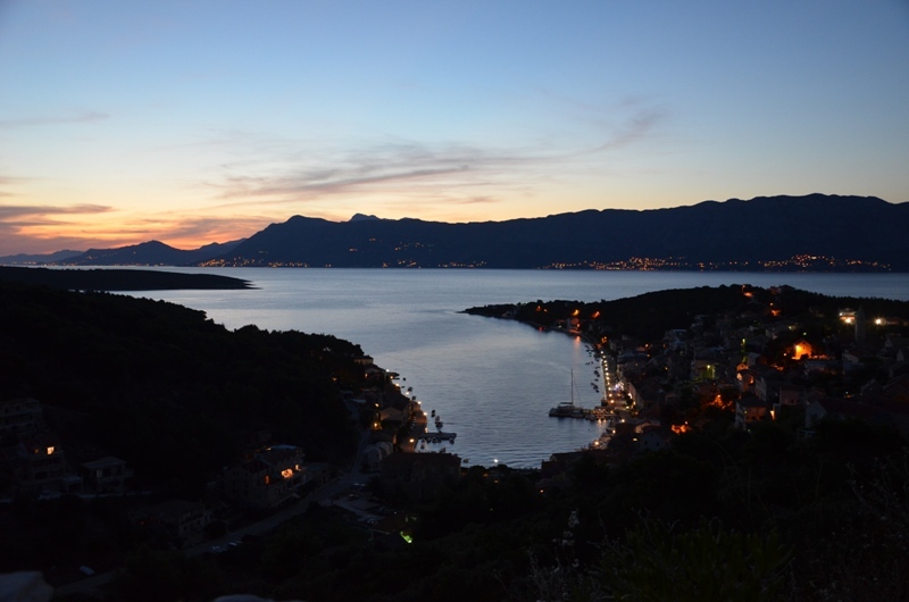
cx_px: 454
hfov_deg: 57.3
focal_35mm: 33
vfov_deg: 39.8
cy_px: 301
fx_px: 832
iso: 800
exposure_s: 1/4
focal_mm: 22
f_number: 5
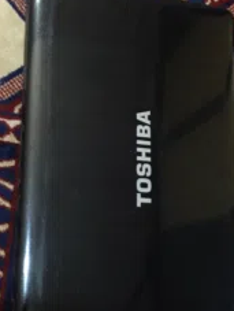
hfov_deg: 28.6
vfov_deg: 37.4
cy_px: 178
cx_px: 116
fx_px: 458
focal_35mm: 51
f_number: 2.2
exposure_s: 1/17
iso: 500
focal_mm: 4.15
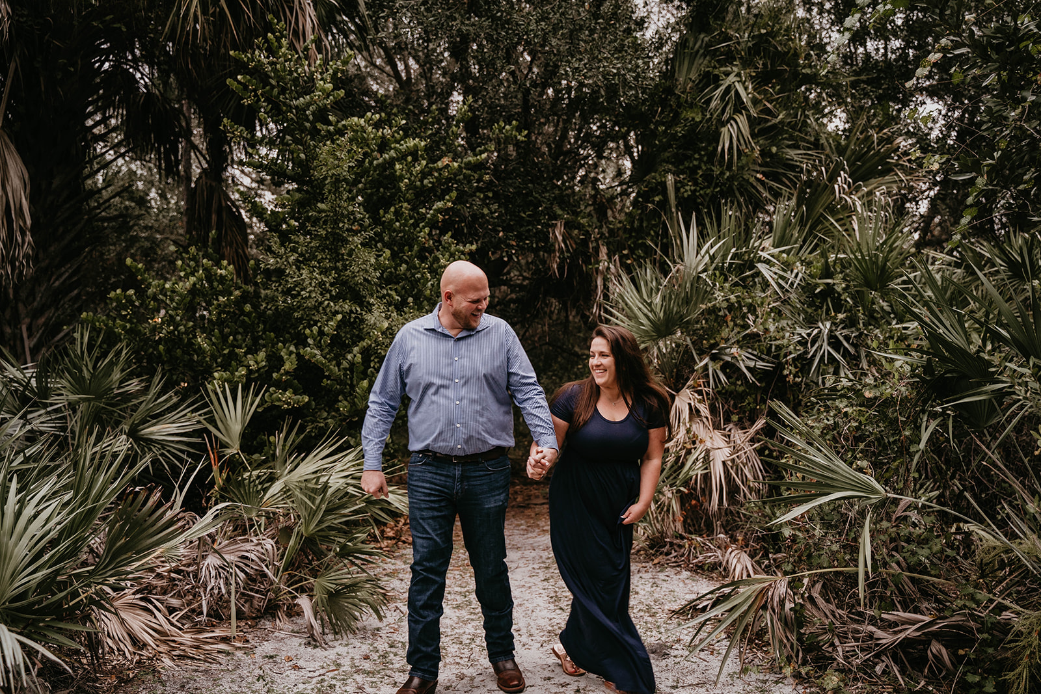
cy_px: 347
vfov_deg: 38.9
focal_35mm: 34
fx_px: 983
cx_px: 520
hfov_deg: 55.8
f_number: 2.8
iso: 800
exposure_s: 1/125
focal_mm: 34
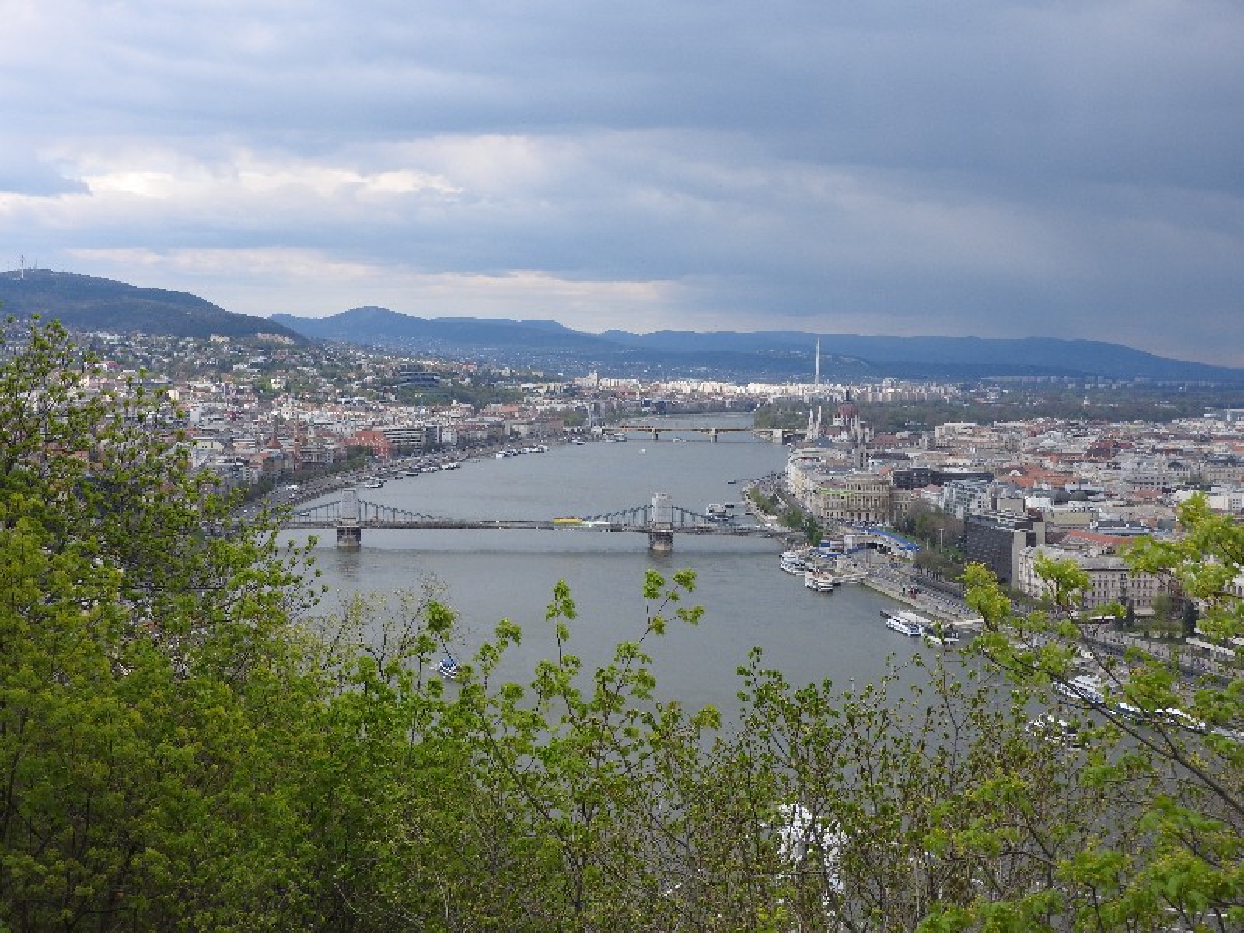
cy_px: 466
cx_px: 622
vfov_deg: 24.4
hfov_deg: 32.2
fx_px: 2156
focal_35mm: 60
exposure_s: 1/640
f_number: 4.2
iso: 100
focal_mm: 10.7
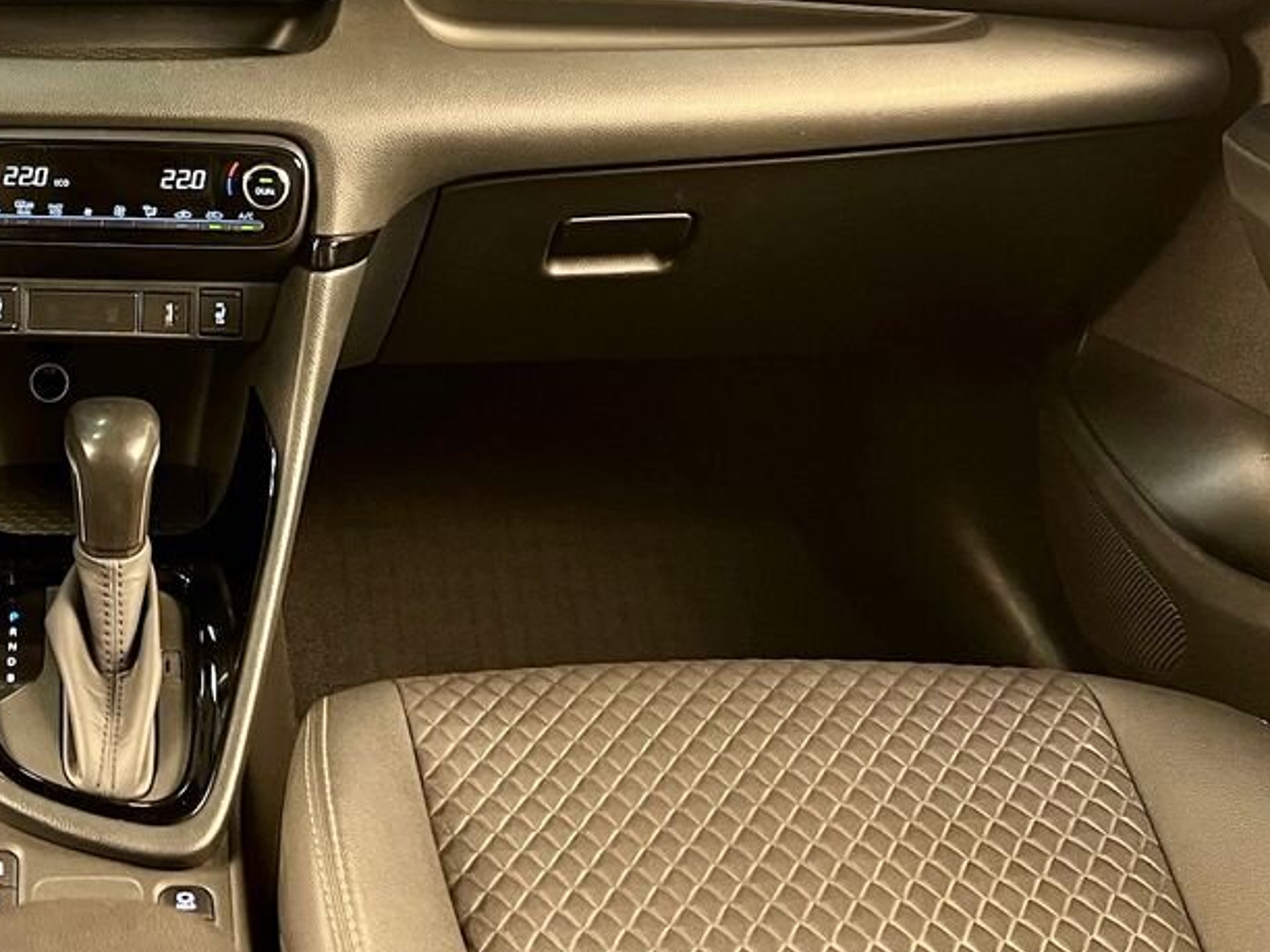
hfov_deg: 35.0
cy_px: 25
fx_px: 1871
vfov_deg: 27.1
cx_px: 93
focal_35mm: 51
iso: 250
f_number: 1.5
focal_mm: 5.7
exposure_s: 1/50
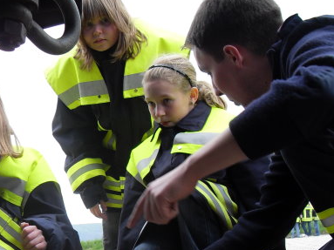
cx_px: 135
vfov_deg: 20.3
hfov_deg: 27.4
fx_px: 685
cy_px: 222
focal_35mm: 71
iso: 80
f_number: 2.8
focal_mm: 6.3
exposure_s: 1/350
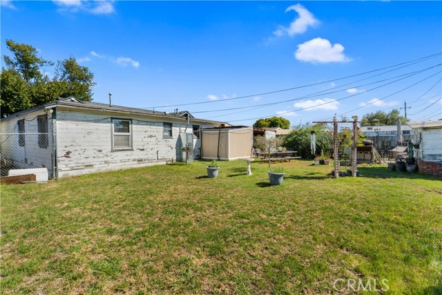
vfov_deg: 70.5
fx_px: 209
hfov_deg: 93.3
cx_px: 221
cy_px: 148
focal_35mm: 17
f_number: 10
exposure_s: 1/125
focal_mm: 17
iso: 250
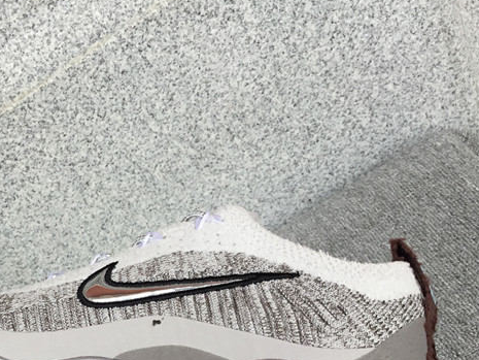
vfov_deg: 23.7
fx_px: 830
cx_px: 115
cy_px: 333
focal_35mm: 60
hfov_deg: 31.6
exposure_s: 1/411
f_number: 2.4
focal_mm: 3.3
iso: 25
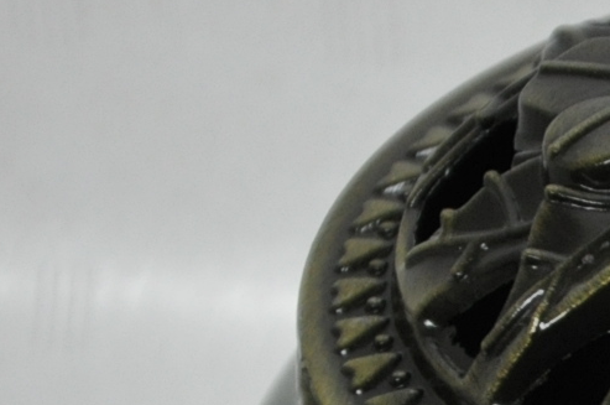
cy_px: 549
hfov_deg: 4.5
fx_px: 7731
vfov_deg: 3.0
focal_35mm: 457
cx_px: 1085
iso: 900
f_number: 5.3
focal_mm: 70
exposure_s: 1/30
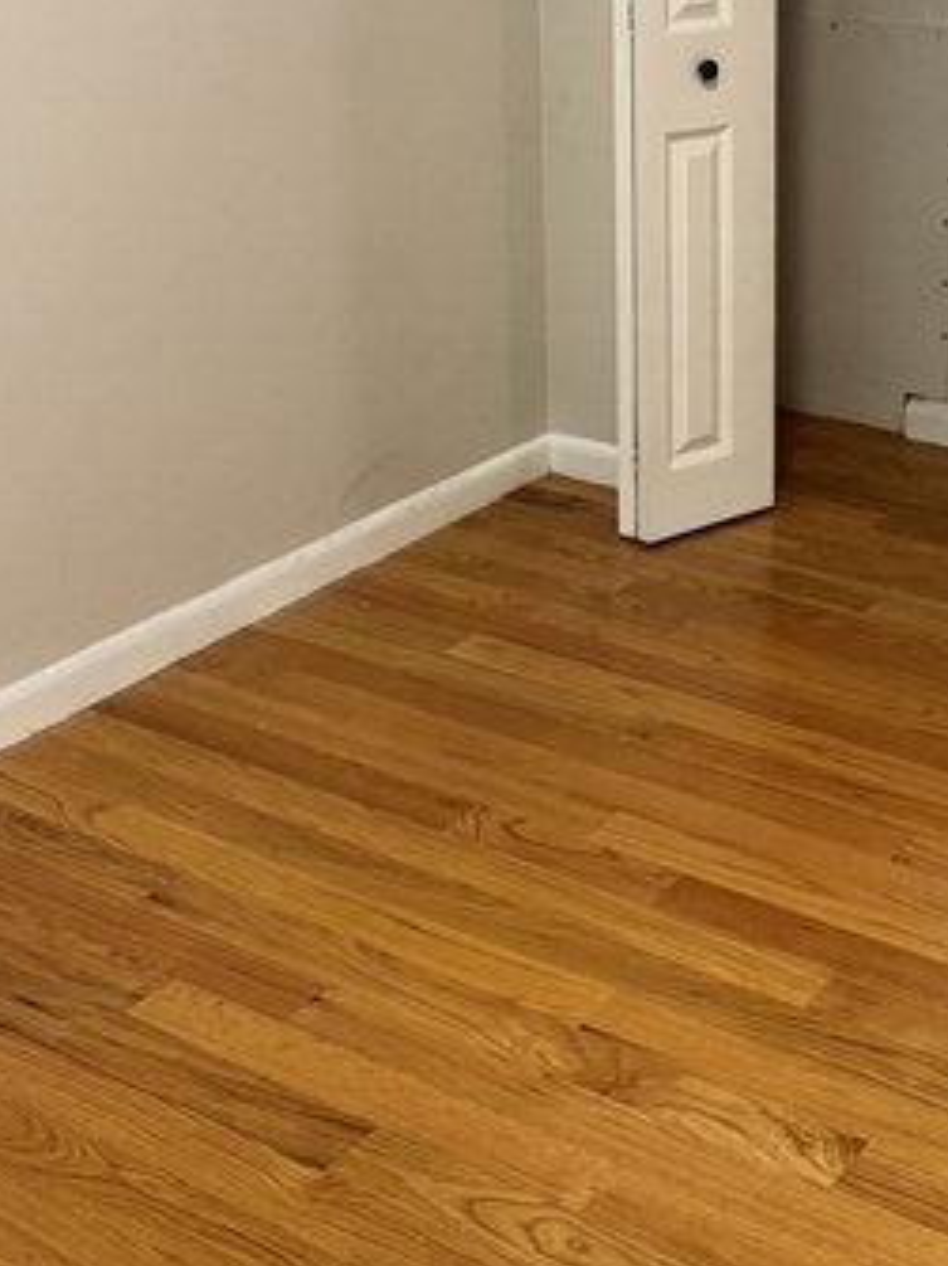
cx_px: 767
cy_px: 163
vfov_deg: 33.4
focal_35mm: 55
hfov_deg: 26.0
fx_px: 2010
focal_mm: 6.76
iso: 200
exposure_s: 1/60
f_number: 1.78
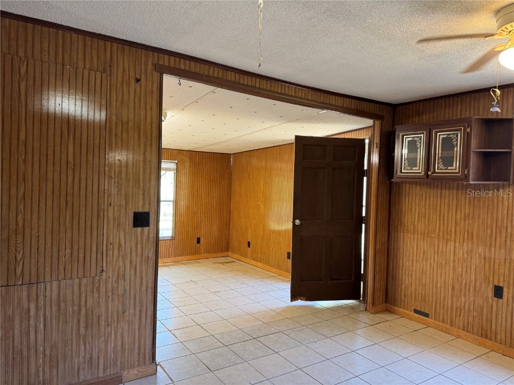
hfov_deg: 71.6
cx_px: 257
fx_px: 356
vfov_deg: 56.8
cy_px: 192
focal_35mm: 24
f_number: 1.78
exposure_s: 1/60
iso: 200
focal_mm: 6.76
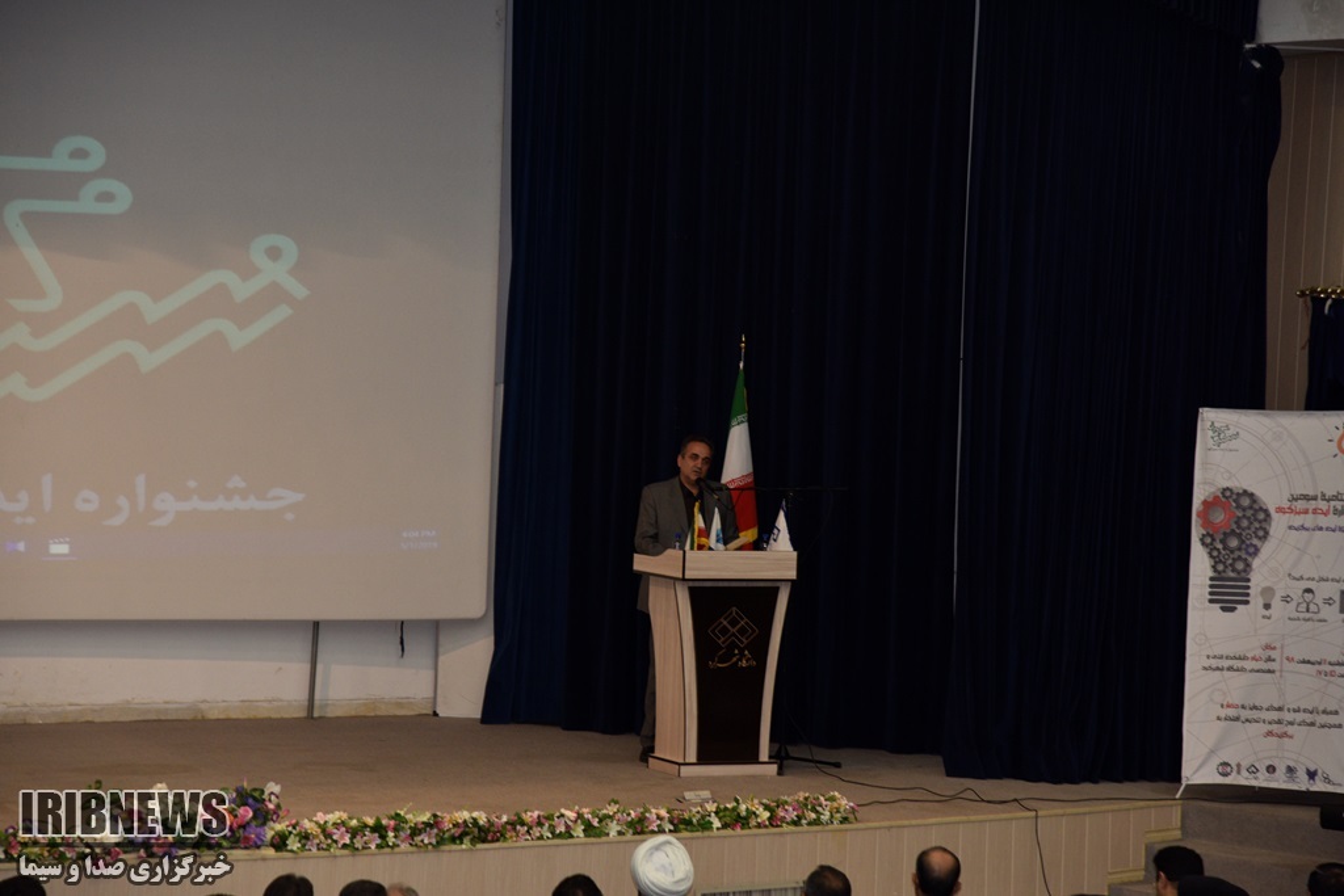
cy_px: 448
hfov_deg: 17.1
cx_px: 672
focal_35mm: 120
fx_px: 4480
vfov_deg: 11.4
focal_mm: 120
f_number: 5
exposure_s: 1/60
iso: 1000
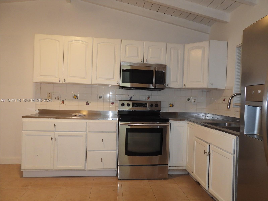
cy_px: 100
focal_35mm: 24
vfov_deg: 56.8
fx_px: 186
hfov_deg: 71.6
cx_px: 134
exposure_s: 1/30
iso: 200
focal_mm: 4.3
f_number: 2.8
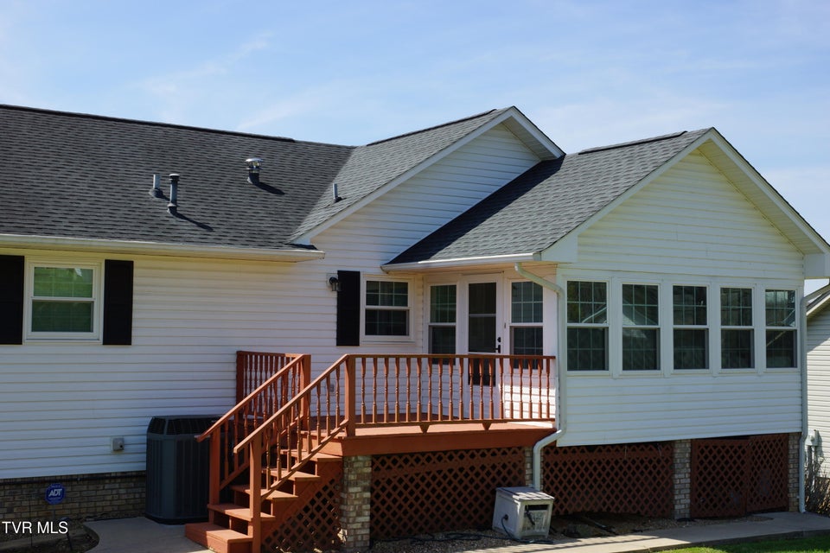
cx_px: 415
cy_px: 276
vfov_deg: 29.9
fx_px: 1037
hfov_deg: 43.6
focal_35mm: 45
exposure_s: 1/125
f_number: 13
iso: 100
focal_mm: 30
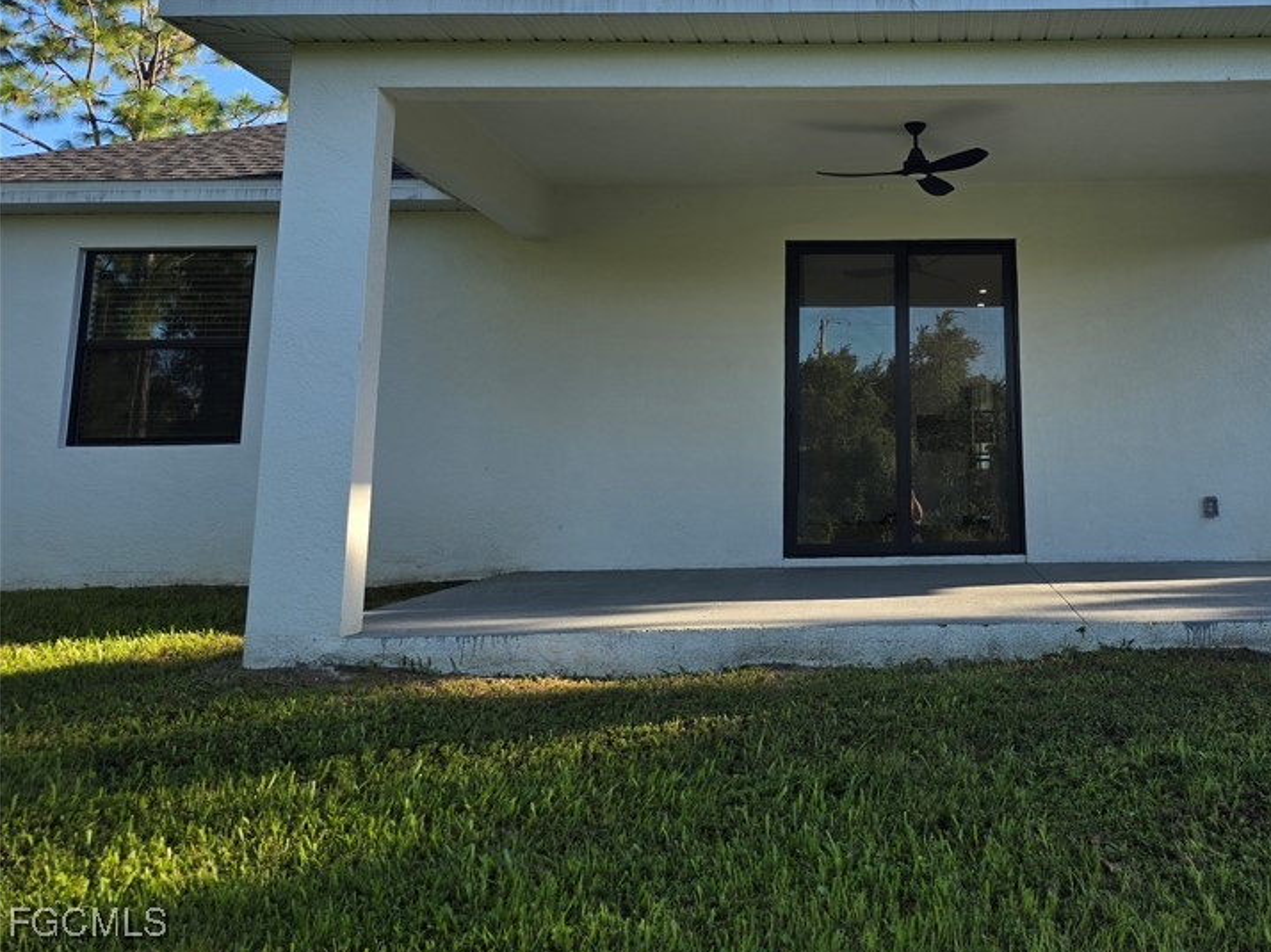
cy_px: 279
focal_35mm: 33
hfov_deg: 53.5
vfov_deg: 42.0
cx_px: 910
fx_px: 1211
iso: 12
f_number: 1.7
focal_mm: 6.3
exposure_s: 1/254
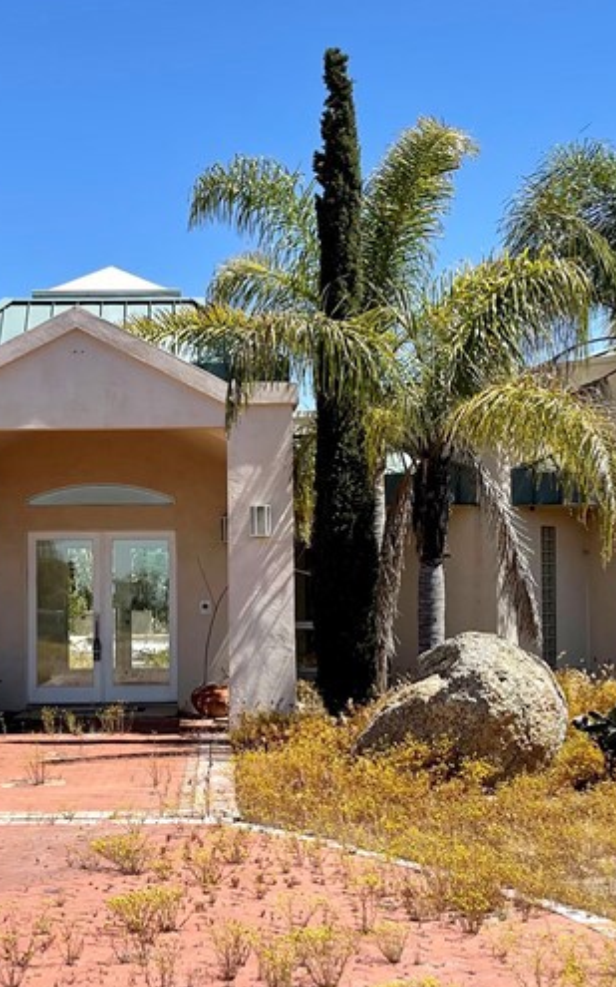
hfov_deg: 22.7
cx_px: 225
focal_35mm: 57
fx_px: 1532
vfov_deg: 35.7
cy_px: 552
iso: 32
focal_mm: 5.1
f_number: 1.6
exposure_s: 1/3165
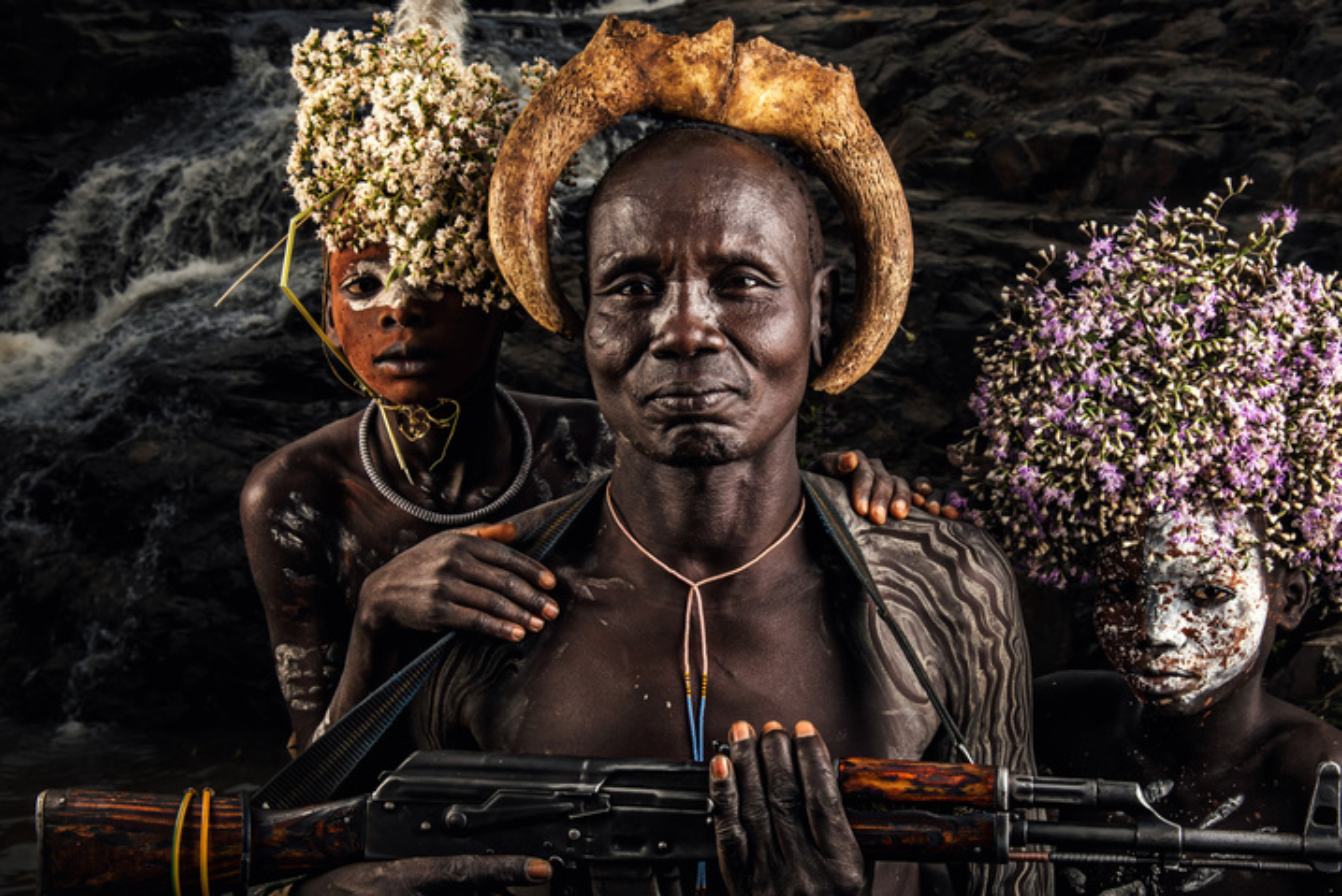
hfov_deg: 37.5
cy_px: 481
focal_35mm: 53
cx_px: 737
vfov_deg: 25.5
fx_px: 1977
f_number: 14
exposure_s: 1/200
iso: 200
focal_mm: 38
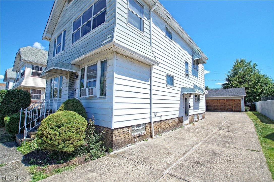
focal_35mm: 16
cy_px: 91
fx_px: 125
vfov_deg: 72.0
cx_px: 137
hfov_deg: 95.0
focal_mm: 11
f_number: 4.5
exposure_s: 1/400
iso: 100
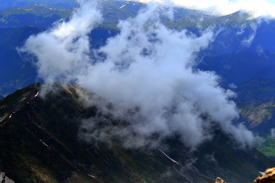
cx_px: 138
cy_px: 92
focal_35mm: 105
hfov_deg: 19.5
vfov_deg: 13.0
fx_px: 802
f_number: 6.3
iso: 100
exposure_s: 1/500
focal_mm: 70
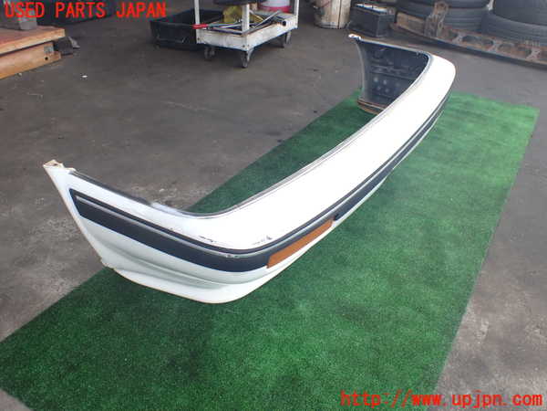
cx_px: 274
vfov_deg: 46.8
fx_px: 474
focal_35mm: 30
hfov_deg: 60.0
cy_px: 206
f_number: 3.2
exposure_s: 1/200
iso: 100
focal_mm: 5.4
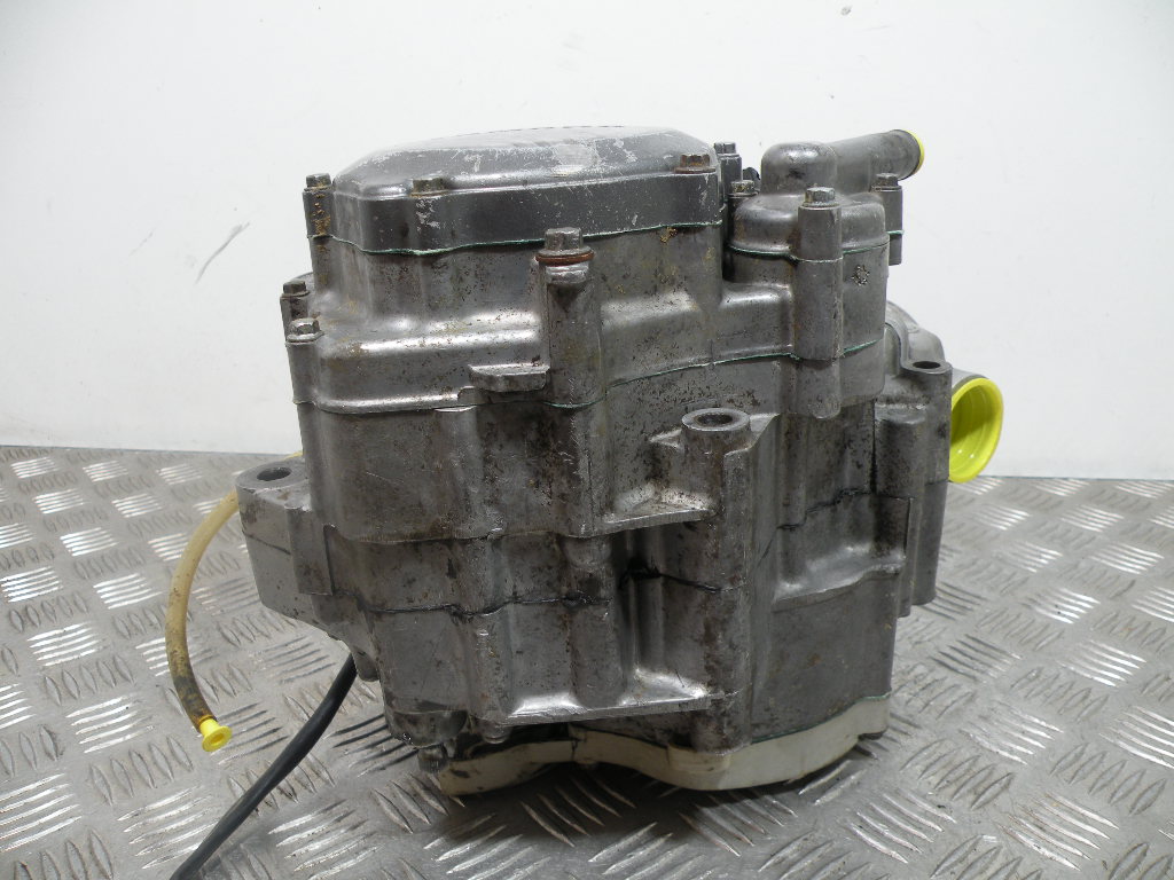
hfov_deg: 65.3
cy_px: 440
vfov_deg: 51.4
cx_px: 587
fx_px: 916
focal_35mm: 27
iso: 69
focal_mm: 4.7
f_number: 2.8
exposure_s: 1/65
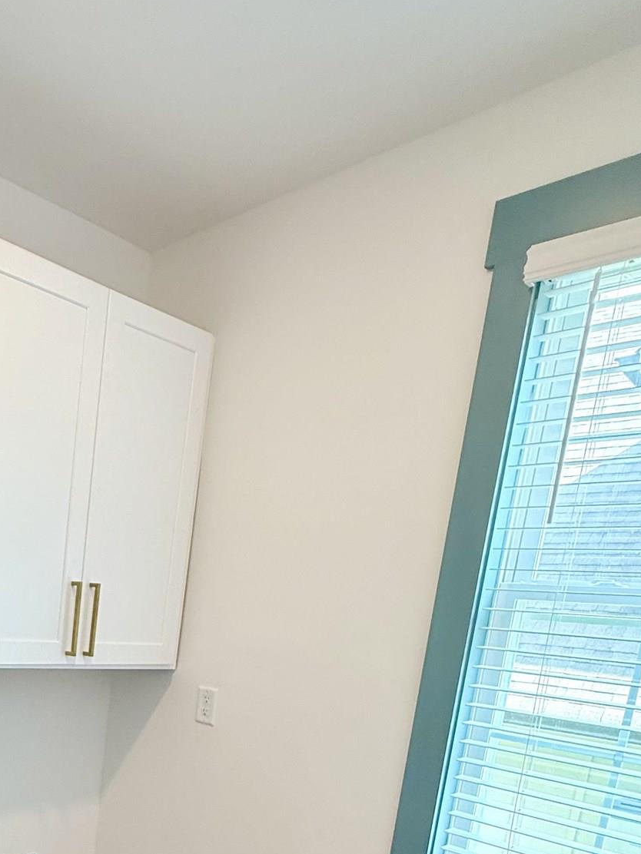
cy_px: 718
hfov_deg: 42.2
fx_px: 716
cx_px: 9
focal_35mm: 29
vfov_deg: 55.9
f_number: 2.2
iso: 200
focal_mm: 2.22
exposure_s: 1/120
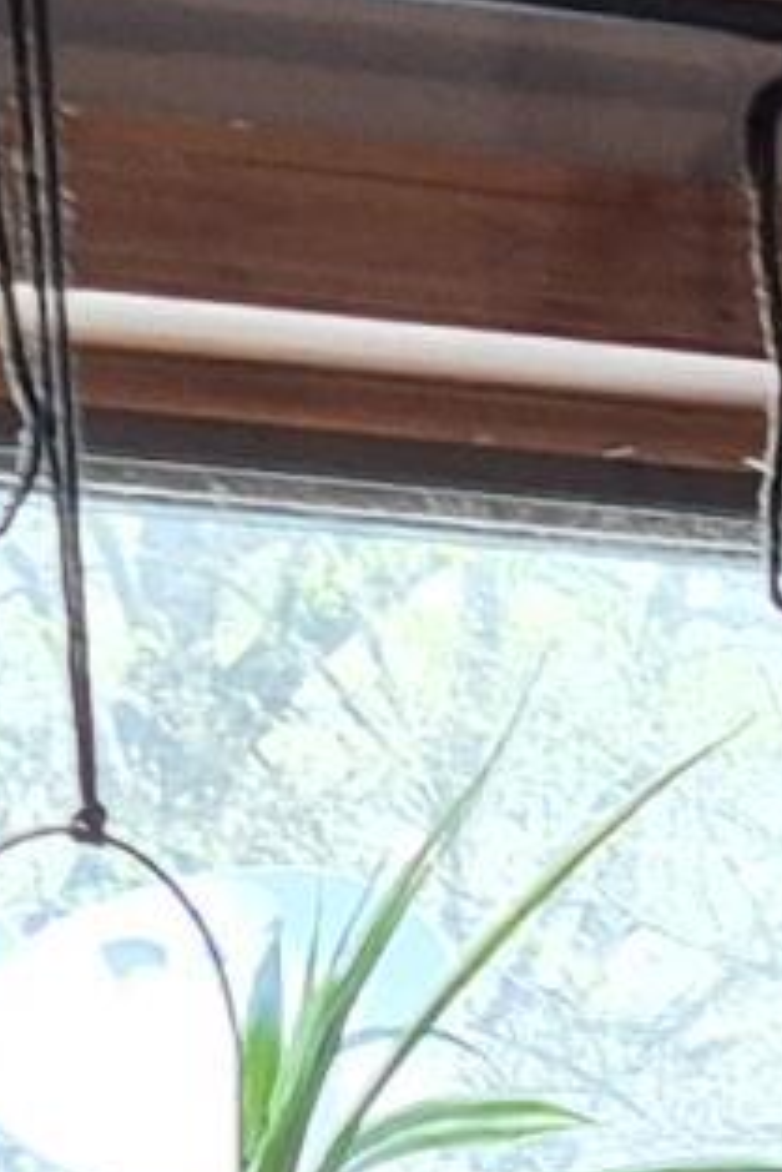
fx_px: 7453
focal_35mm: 229
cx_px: 3222
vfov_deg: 8.5
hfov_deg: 5.3
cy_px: 2438
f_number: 1.8
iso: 200
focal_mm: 5.4
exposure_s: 1/120
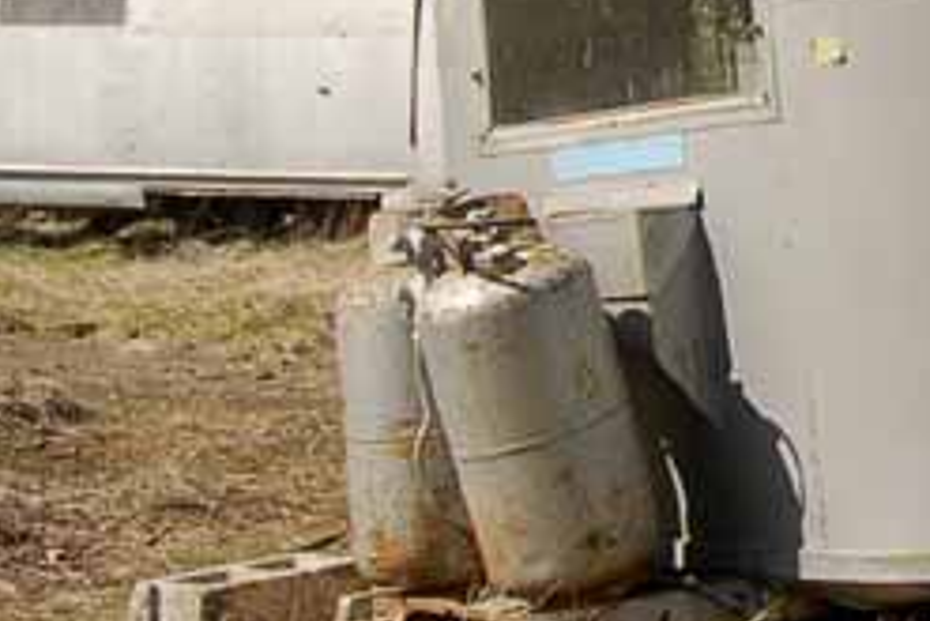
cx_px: 1252
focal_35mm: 94
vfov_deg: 14.2
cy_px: -104
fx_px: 2430
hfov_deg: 19.7
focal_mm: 22
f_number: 18
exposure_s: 1/60
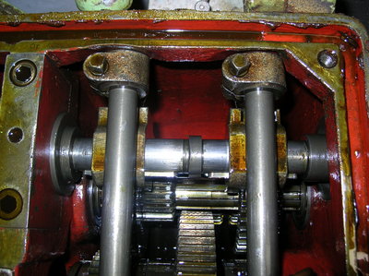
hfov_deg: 51.4
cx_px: 184
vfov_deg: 39.6
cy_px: 138
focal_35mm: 36
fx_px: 383
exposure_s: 1/60.1
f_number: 2.7
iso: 50
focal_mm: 6
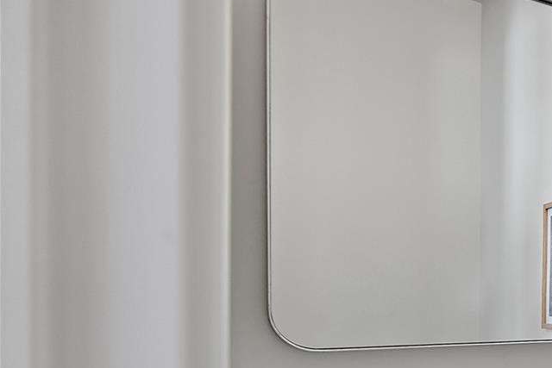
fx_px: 613
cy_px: 295
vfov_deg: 32.5
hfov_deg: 35.7
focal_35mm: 40
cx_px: 689
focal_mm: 16
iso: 1600
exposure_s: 1/125
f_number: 4
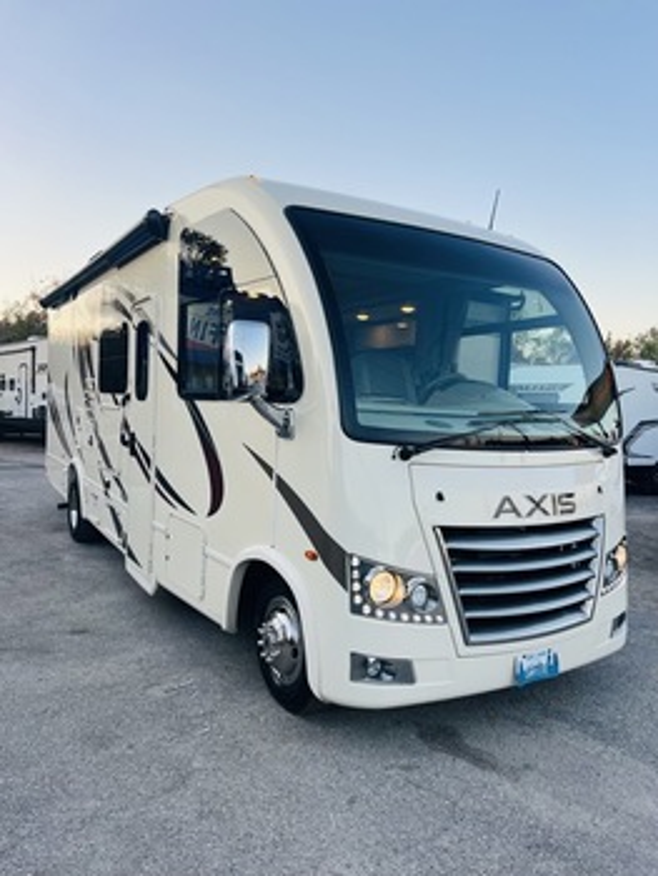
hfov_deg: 53.1
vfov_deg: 67.3
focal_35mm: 26
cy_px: 438
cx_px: 329
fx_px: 658
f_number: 1.5
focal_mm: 5.7
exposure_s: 1/410
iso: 50
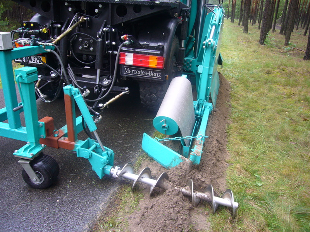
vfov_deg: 48.2
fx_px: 260
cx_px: 155
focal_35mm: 29
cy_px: 116
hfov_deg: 61.7
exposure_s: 1/50
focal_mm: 4.7
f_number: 2.8
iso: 80
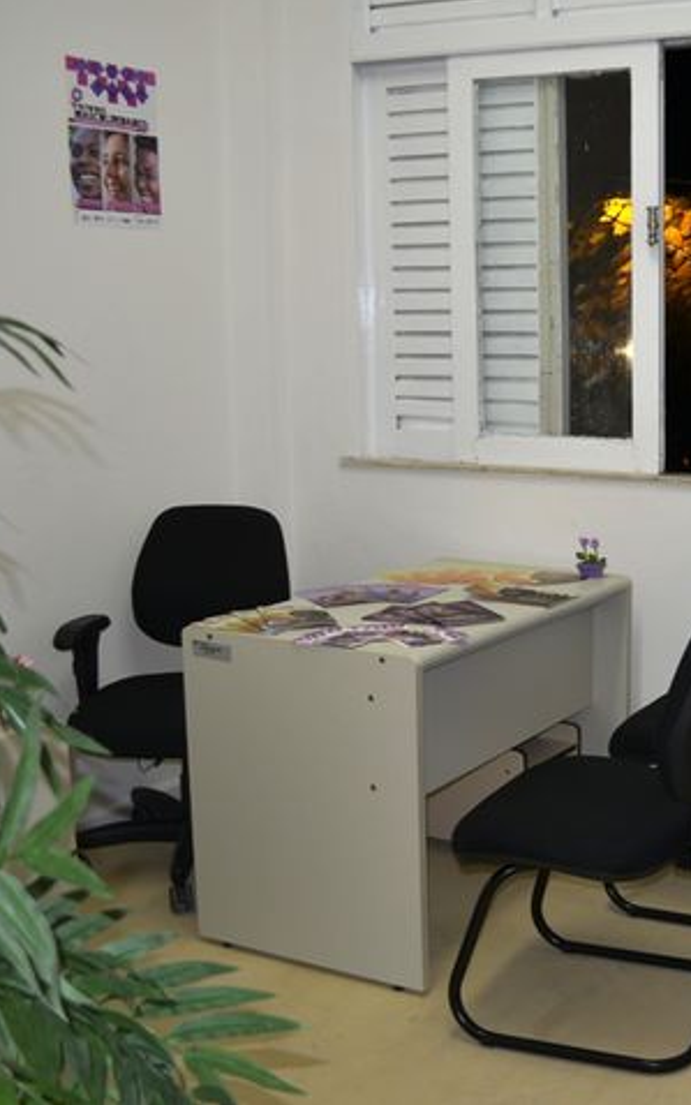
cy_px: 548
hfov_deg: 28.4
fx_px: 1265
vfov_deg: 47.2
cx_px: 713
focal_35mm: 42
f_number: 3.5
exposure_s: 1/60
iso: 100
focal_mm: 18
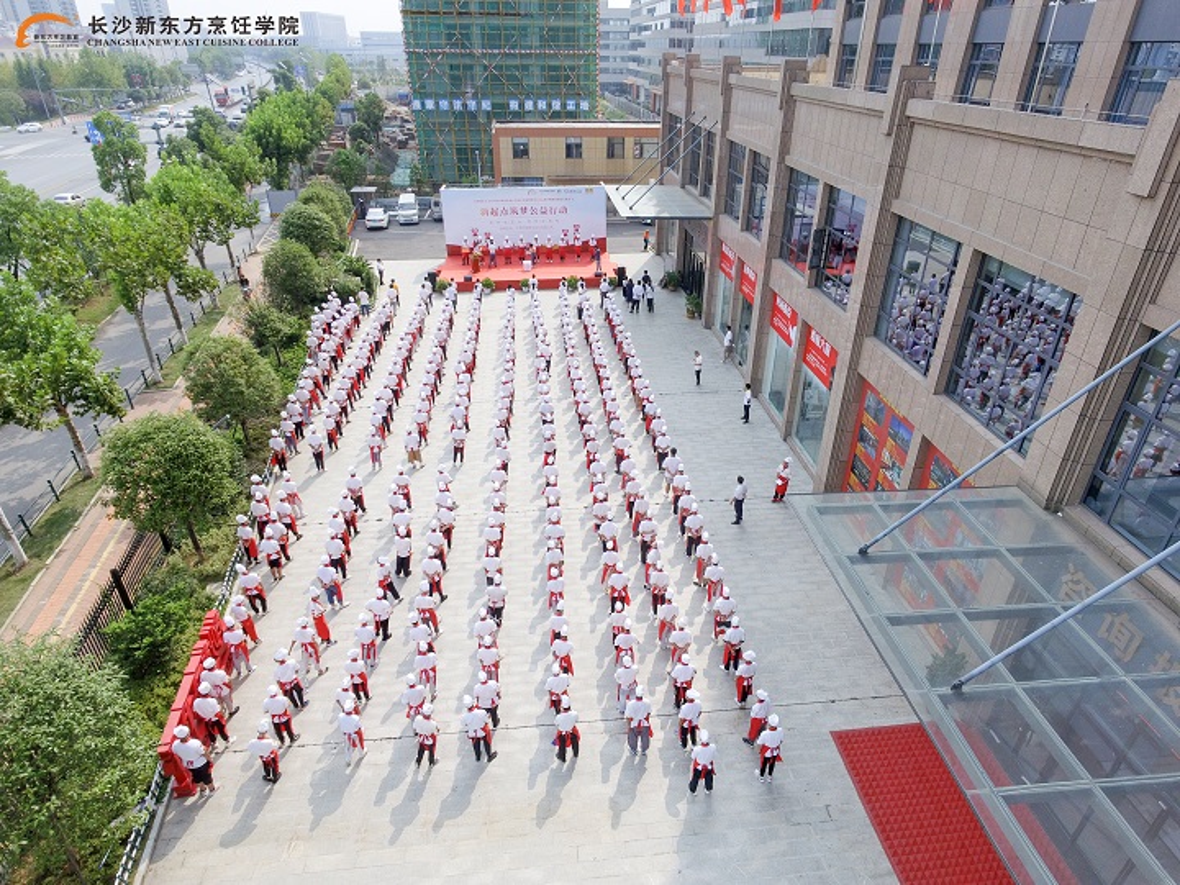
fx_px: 682
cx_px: 590
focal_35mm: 20
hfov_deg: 81.7
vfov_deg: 66.0
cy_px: 442
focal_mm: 3.61
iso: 100
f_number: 2.8
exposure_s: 1/909
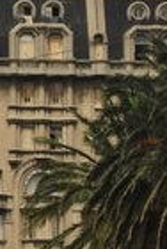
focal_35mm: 530
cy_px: 44
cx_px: -361
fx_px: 3671
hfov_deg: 2.6
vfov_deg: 3.9
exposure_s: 1/1250
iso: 200
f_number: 5.6
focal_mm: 55
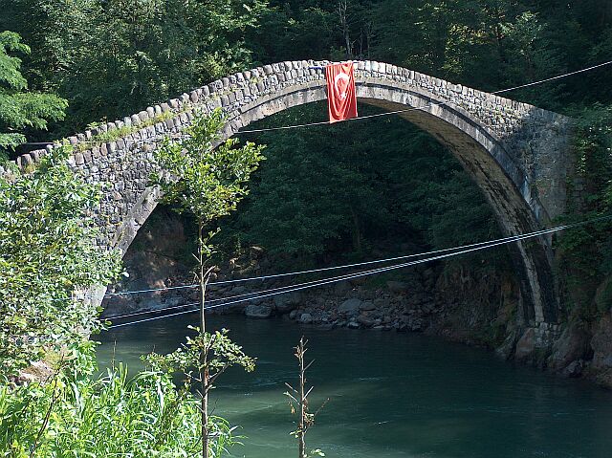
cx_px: 306
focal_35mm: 99
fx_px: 1749
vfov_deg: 14.9
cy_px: 229
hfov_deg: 19.8
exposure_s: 1/251
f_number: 2.9
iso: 200
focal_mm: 20.29
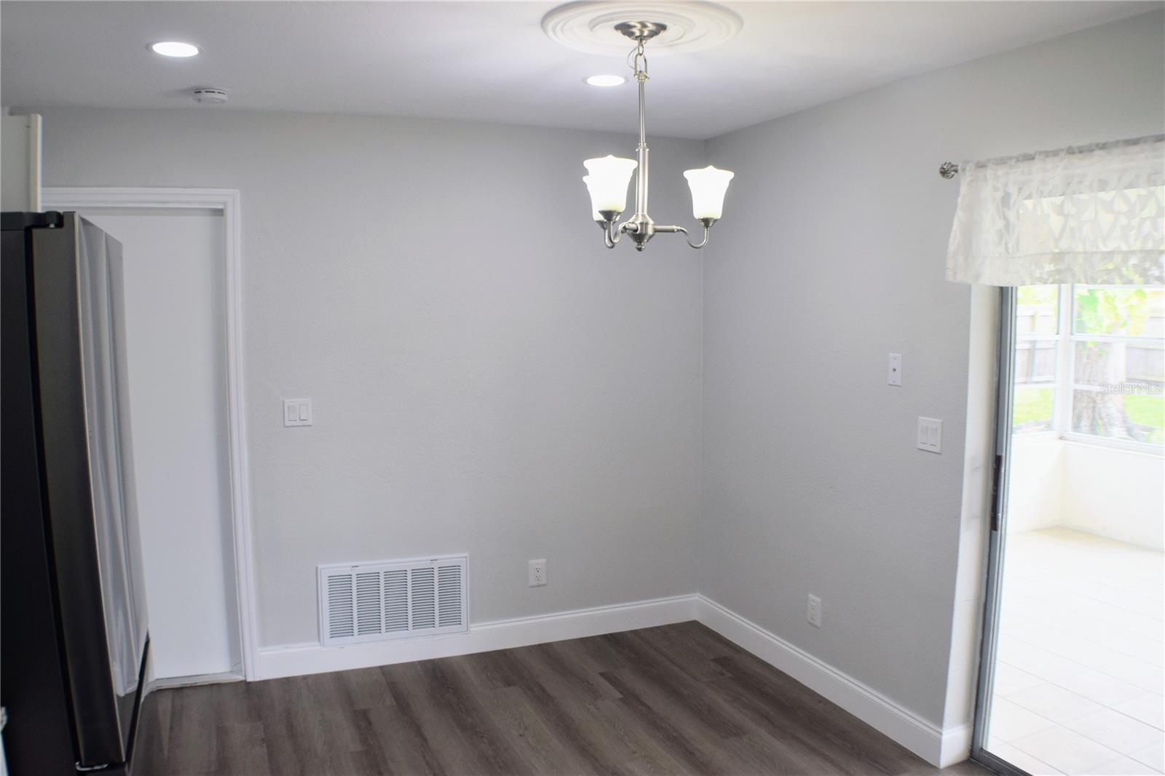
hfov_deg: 53.1
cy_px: 388
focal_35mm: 36
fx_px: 1165
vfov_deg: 36.9
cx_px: 582
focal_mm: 24
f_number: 6.3
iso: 400
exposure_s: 1/160
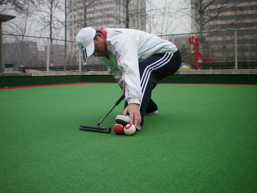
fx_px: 282
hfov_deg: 49.0
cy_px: 96
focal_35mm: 38
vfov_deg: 37.7
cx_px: 128
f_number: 3.1
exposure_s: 1/200
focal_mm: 6.3
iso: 64
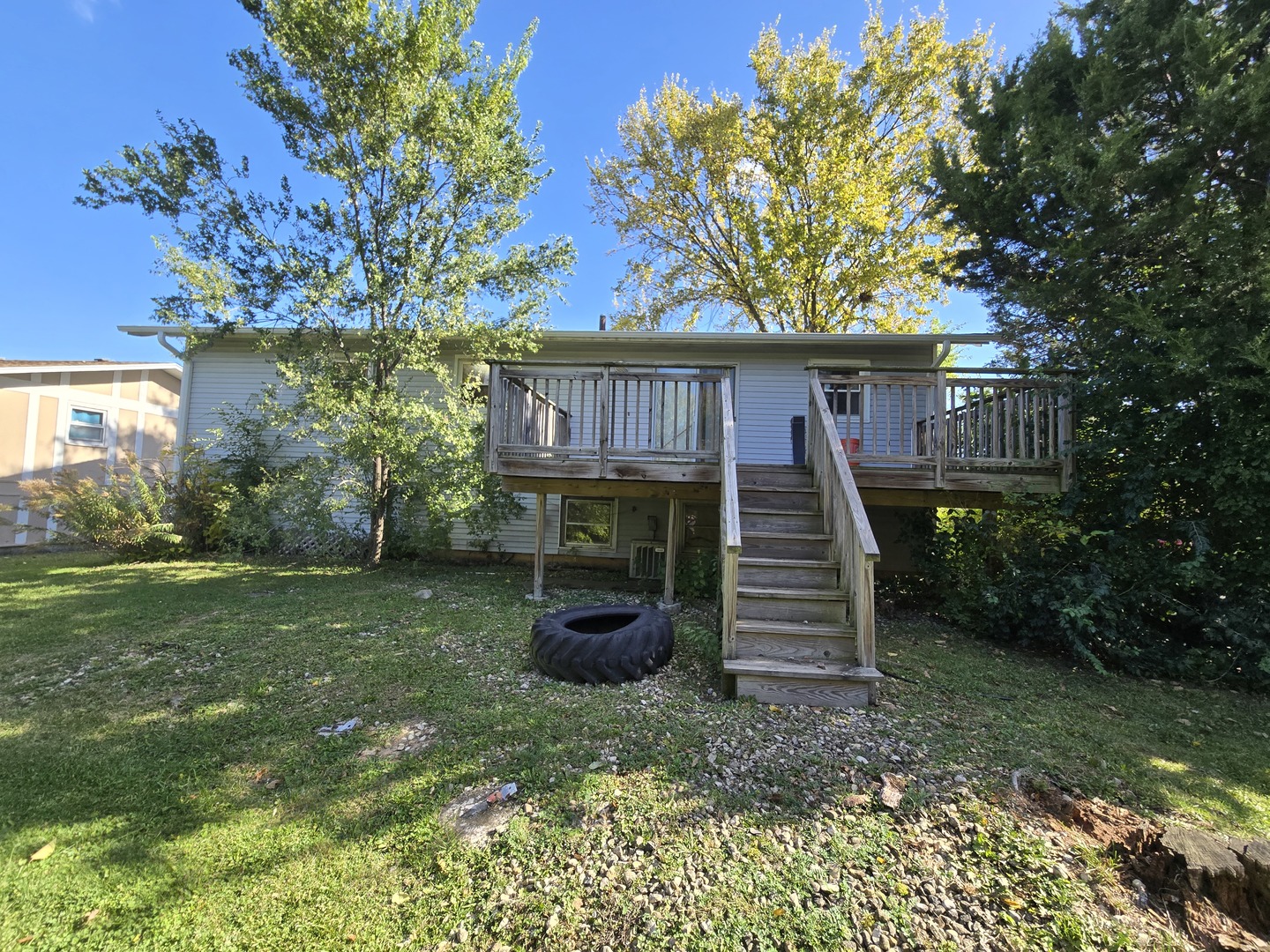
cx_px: 635
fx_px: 477
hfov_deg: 106.2
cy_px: 476
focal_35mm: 13
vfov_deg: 89.9
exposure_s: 1/641
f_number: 2.2
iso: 50
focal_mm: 2.2
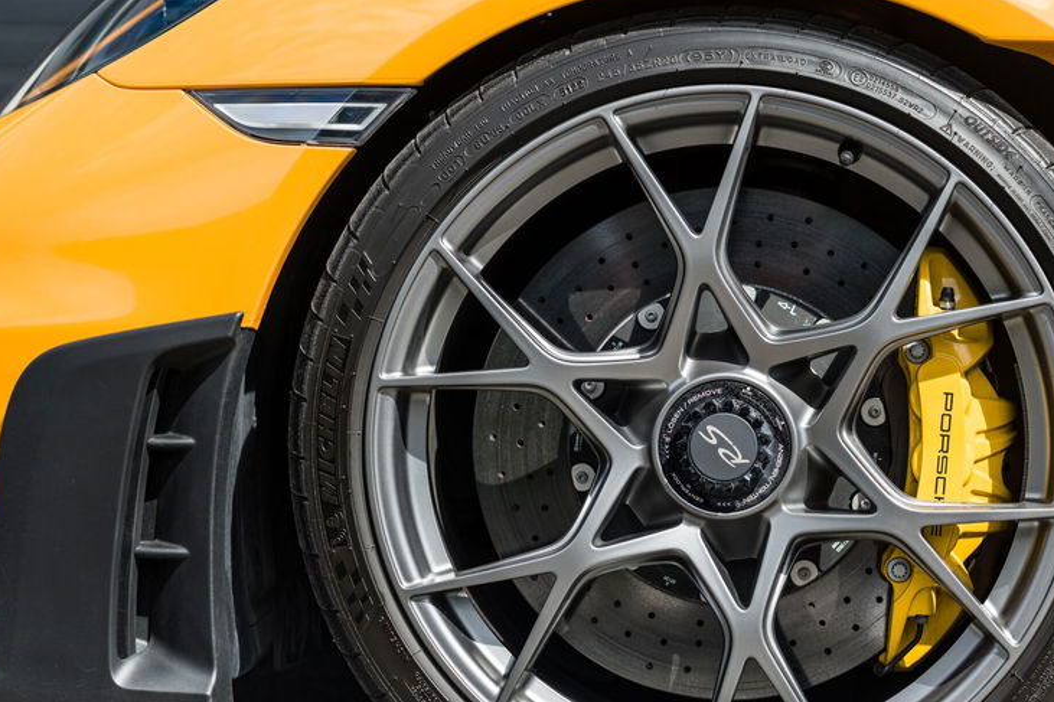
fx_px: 2049
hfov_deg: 28.6
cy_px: 456
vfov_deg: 19.4
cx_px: 722
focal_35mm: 70
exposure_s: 1/1000
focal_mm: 50
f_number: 2.2
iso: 100
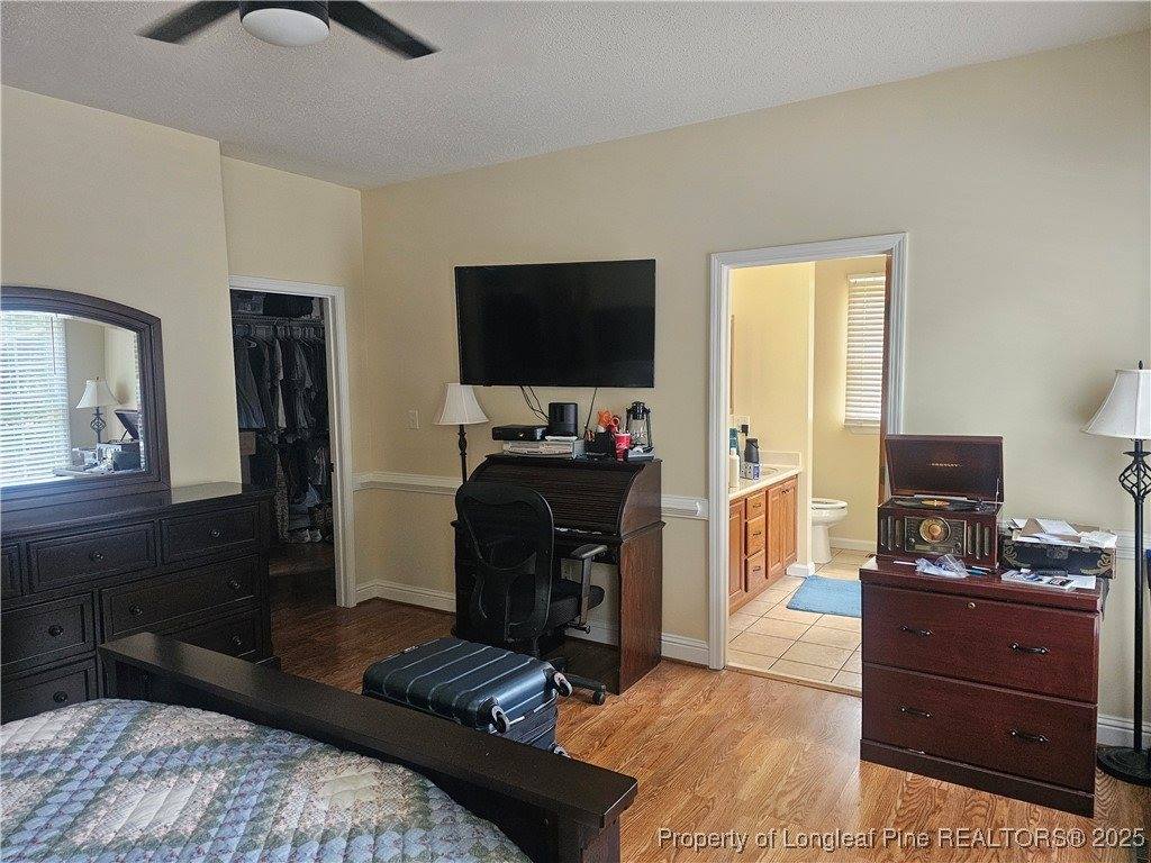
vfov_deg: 58.9
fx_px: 765
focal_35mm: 23
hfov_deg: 73.9
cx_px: 576
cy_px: 432
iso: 800
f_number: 1.7
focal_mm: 6.3
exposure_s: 1/170
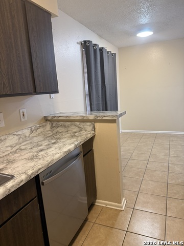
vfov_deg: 71.6
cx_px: 92
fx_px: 170
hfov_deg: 56.8
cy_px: 123
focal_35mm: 24
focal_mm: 6.76
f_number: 1.78
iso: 250
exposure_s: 1/60
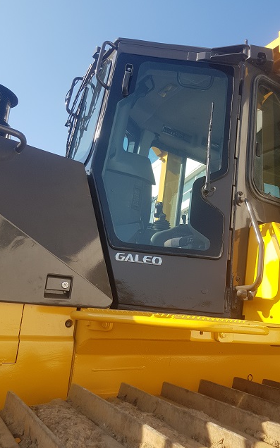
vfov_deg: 66.5
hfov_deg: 44.4
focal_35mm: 28
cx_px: 157
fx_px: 342
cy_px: 224
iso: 40
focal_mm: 4.2
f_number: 1.7
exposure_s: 1/998
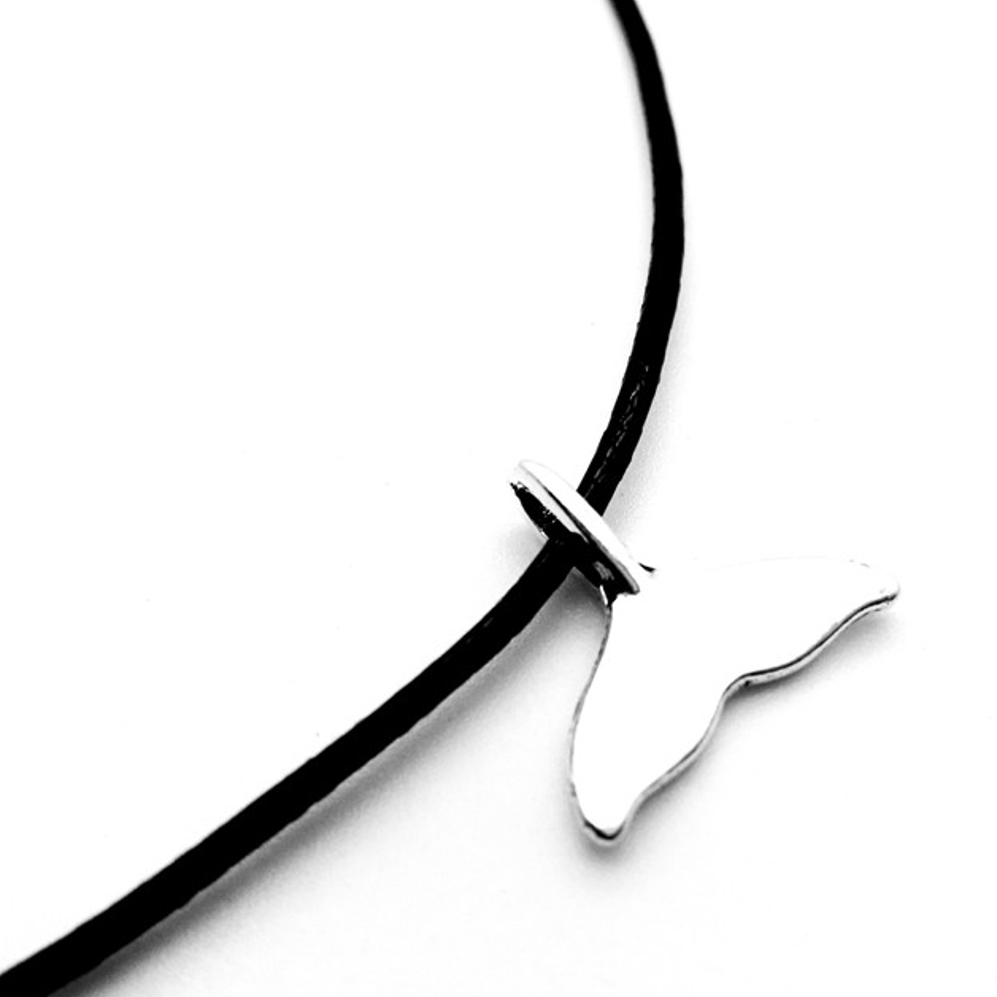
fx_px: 1238
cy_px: 549
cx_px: 592
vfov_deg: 43.8
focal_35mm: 38
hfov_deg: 43.7
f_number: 2.2
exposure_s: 1/368
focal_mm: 4.5
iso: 50
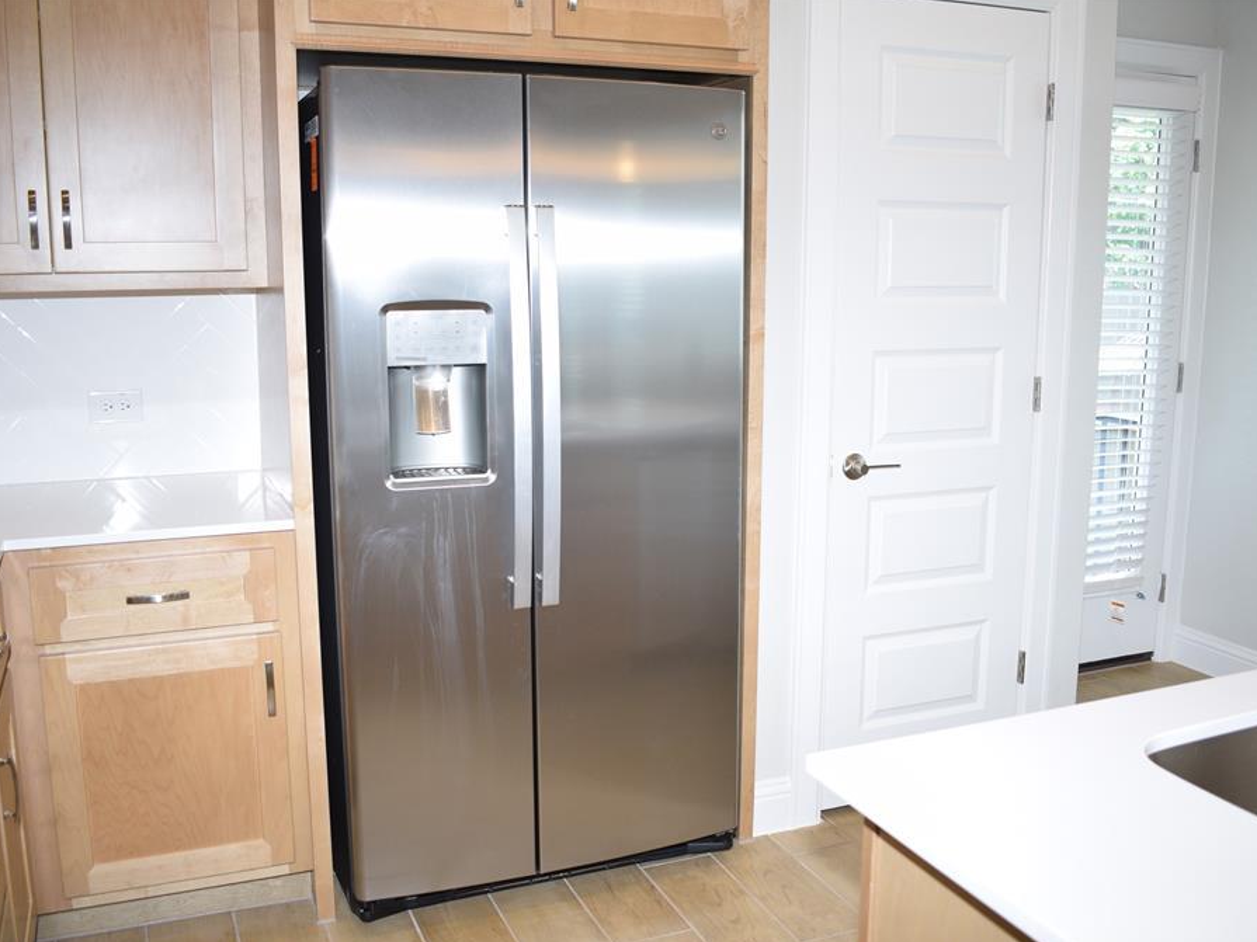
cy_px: 473
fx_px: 1198
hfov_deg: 55.4
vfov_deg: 42.9
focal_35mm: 33
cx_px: 622
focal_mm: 20
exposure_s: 1/60
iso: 400
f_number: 4
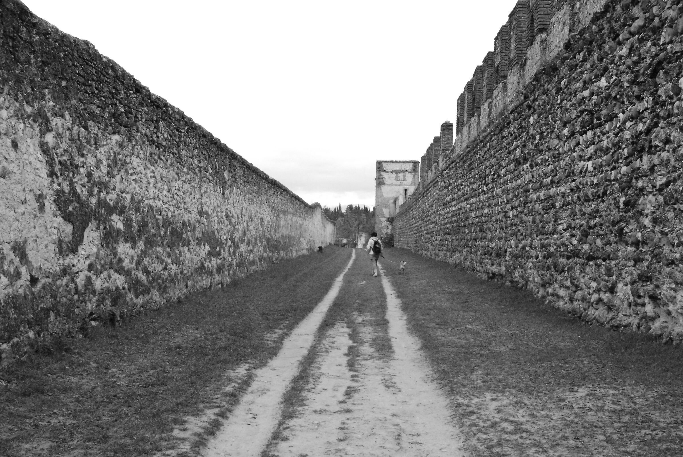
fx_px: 855
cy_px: 228
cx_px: 342
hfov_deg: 43.6
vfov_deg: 30.0
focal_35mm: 45
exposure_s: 1/1250
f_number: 13
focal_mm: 30
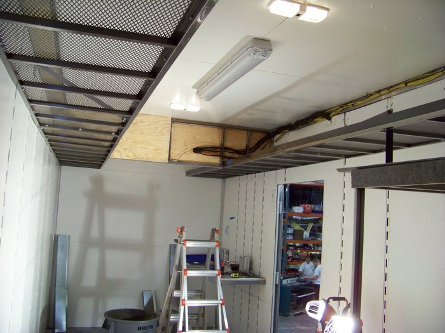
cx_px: 222
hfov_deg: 51.4
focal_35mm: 36
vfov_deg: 39.7
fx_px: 463
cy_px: 166
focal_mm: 5.85
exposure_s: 1/30
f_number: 2.8
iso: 233
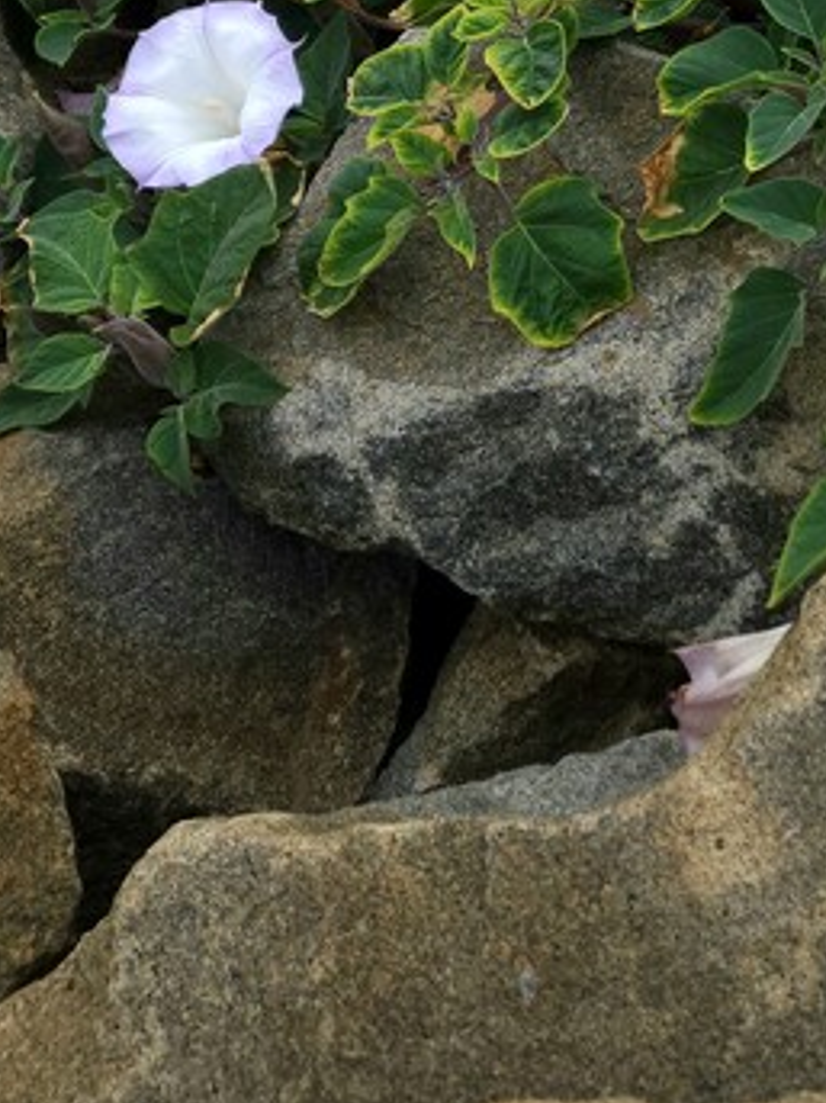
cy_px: -32
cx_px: 643
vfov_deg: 33.8
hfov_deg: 28.0
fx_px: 1624
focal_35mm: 51
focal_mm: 6.4
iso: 12
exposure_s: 1/400
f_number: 1.8
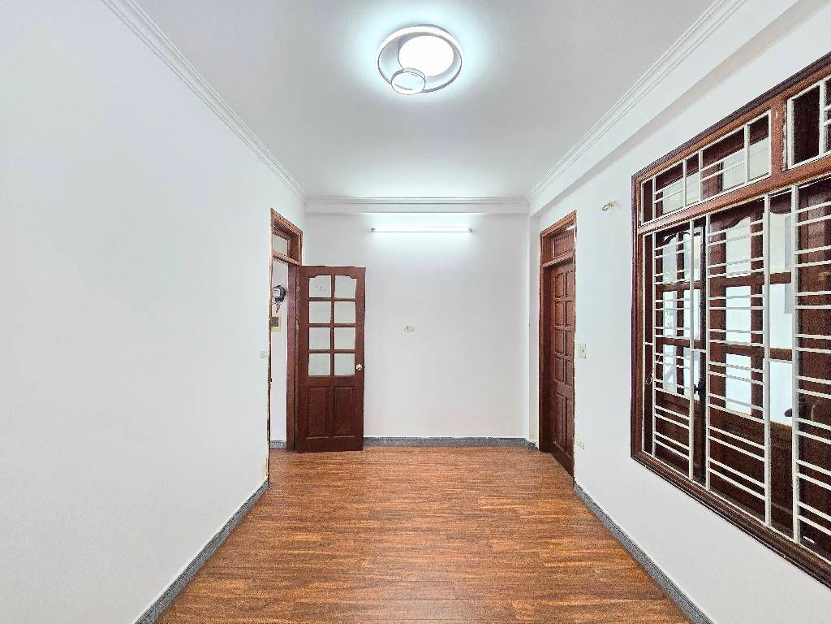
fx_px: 312
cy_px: 312
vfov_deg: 89.9
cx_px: 416
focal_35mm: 13
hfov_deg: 106.2
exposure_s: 1/50
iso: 320
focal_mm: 2.2
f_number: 2.2
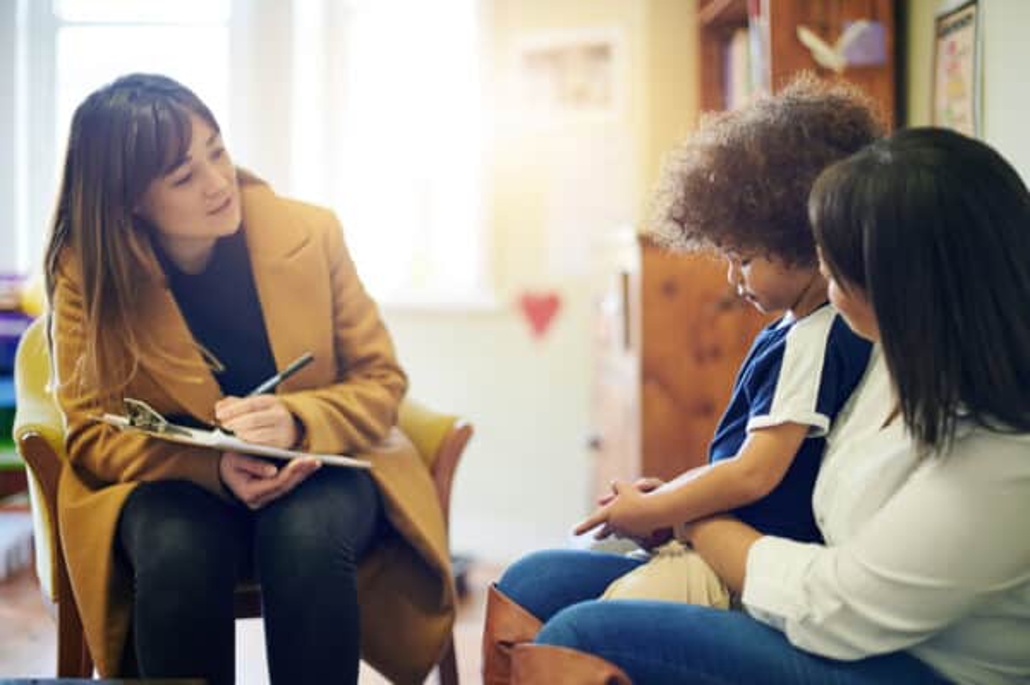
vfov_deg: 26.9
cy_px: 342
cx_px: 515
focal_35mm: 50
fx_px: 1429
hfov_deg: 39.6
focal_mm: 50
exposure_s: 1/80
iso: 400
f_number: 1.4
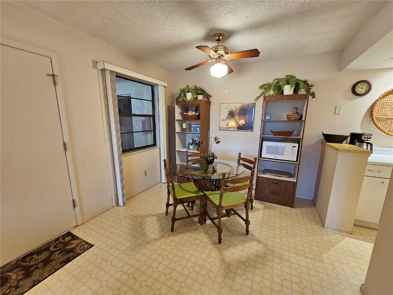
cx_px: 196
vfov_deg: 89.9
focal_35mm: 13
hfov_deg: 106.2
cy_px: 148
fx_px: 148
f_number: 2.2
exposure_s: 1/30
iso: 400
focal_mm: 2.2
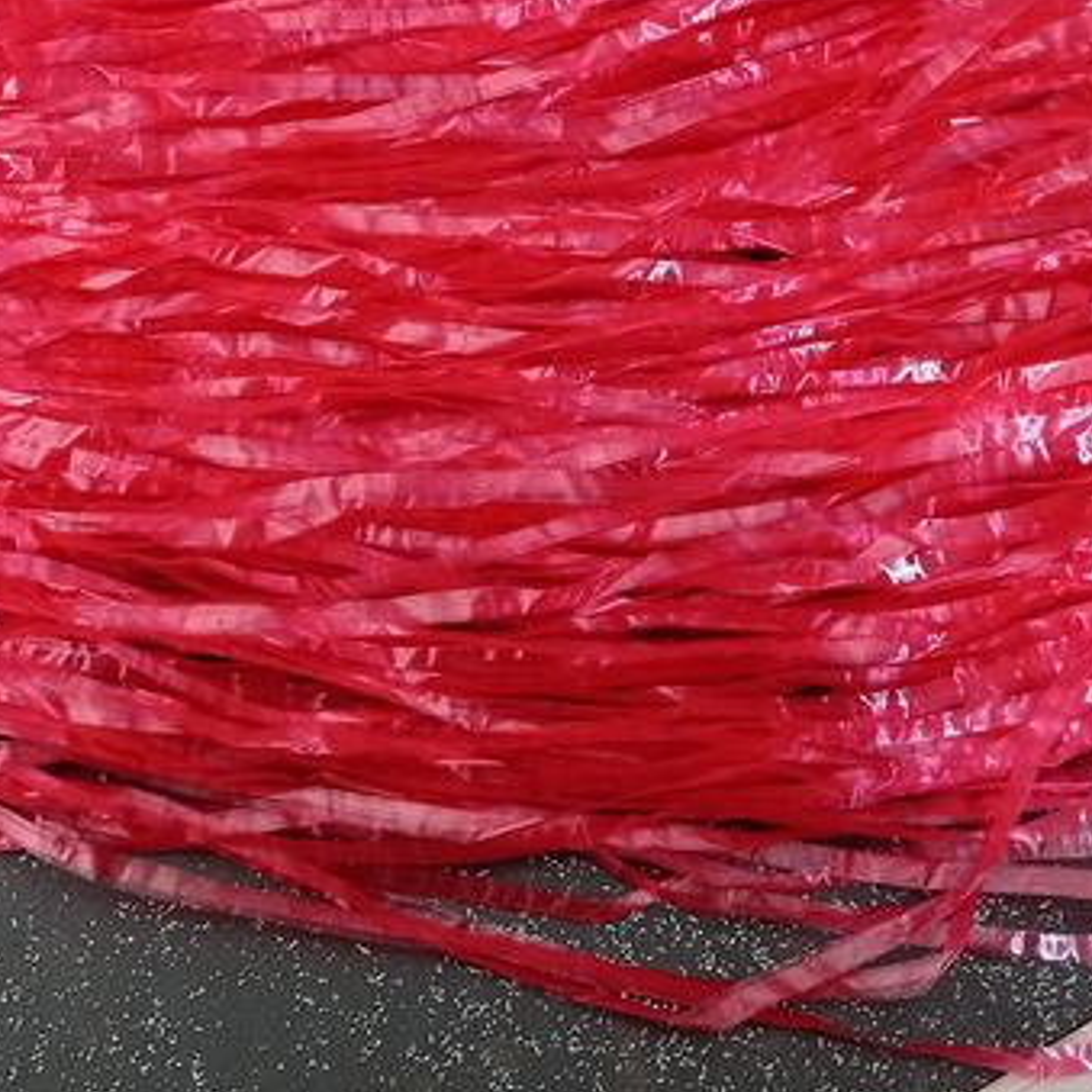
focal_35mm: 73
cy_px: 35
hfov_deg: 23.4
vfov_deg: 22.9
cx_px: 248
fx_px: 2605
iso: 183
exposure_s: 1/100
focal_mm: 4.74
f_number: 1.79
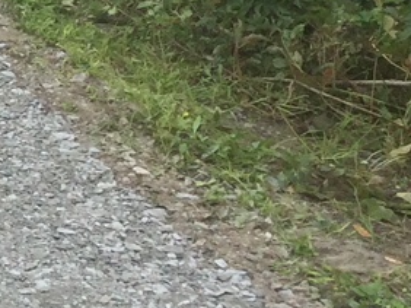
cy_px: -196
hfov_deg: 9.9
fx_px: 1993
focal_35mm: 168
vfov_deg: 8.6
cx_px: -660
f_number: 2.2
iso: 32
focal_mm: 4.15
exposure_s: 1/586
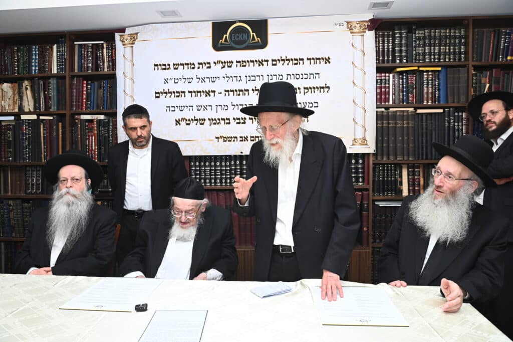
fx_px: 427
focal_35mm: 30
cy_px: 171
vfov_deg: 43.6
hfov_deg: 61.9
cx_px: 256
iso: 1600
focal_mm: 30
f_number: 10
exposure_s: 1/100
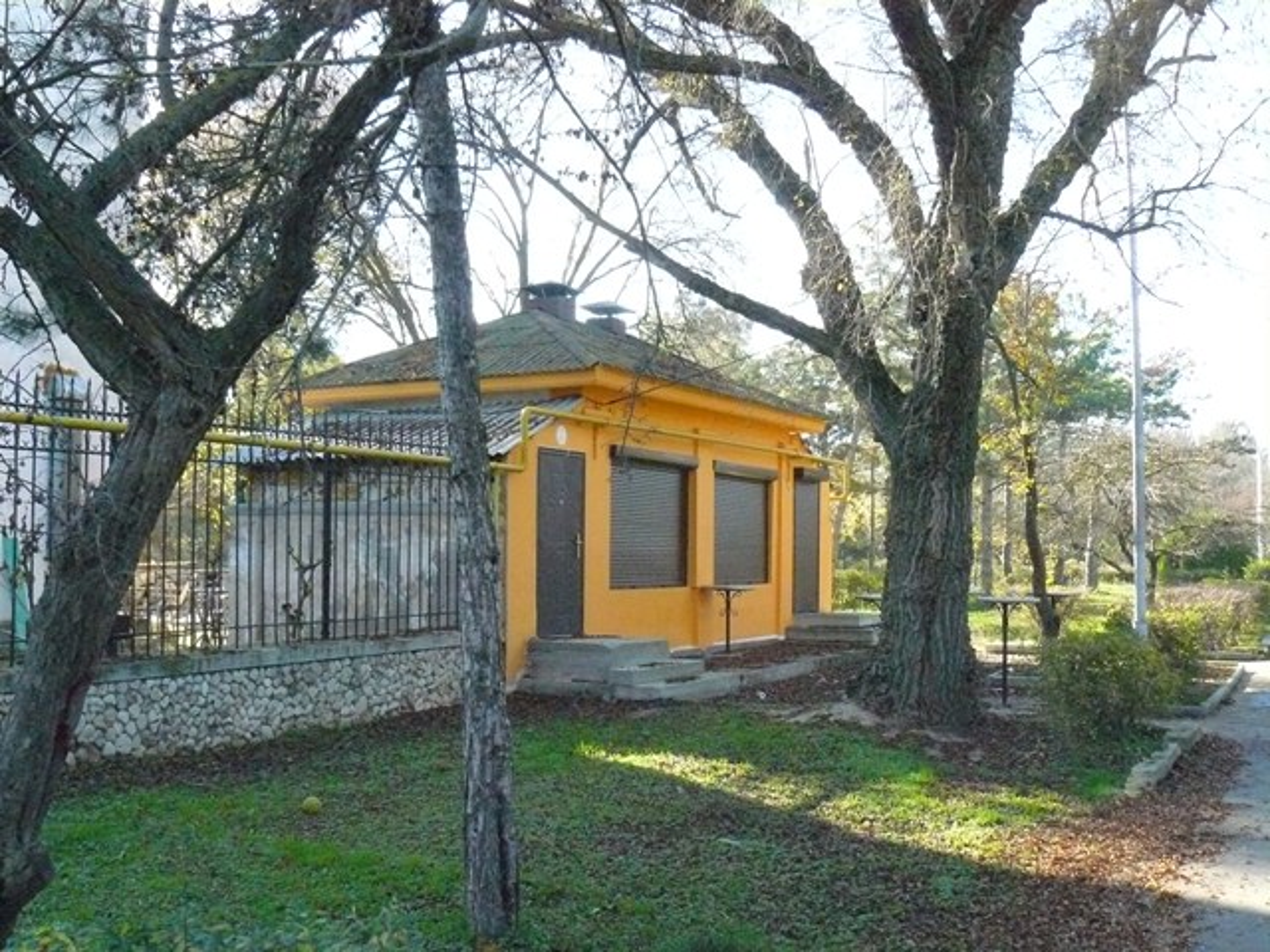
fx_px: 1321
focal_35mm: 36
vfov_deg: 39.7
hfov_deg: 51.4
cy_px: 476
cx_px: 635
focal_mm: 6
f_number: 5.6
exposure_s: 1/320
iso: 800
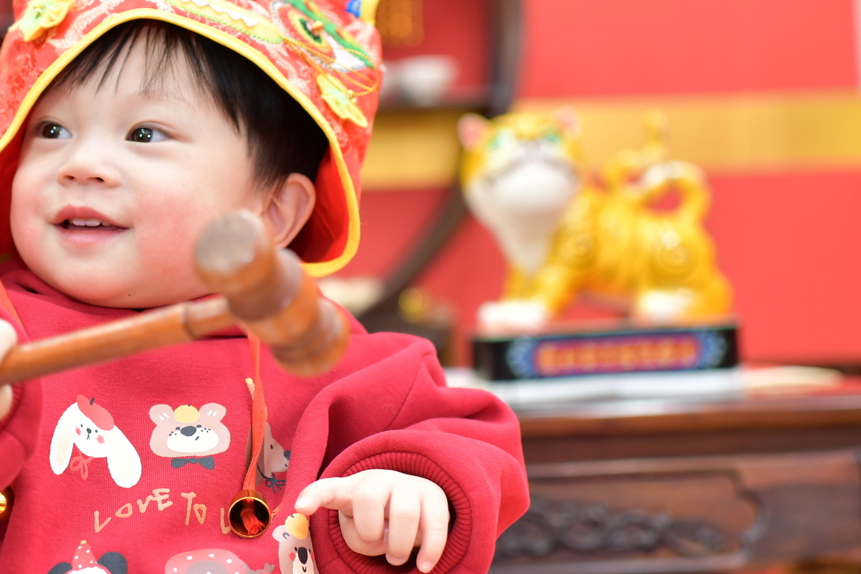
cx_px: 162
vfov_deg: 18.9
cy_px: 252
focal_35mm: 72
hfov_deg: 27.5
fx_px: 1722
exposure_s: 1/200
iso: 500
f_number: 2.8
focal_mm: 35
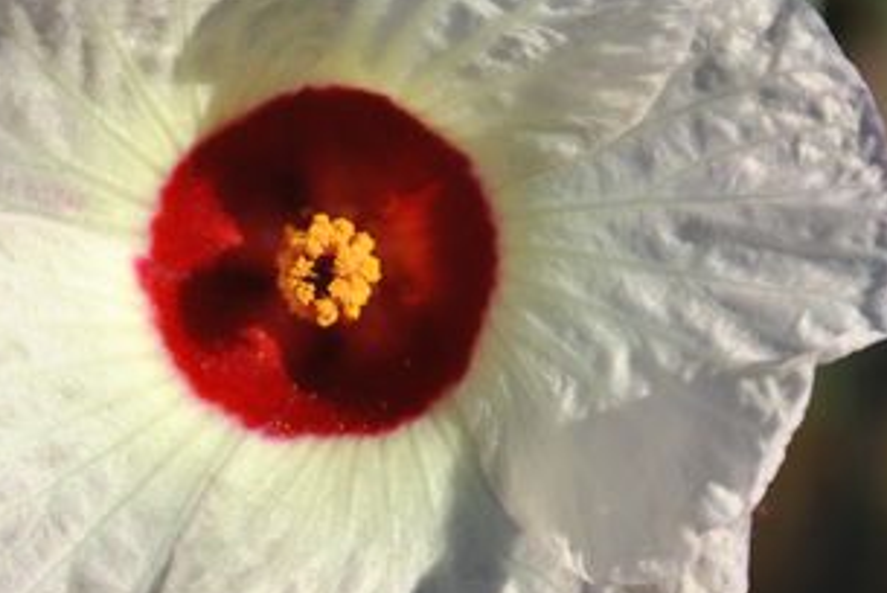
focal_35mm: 200
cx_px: 206
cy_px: 374
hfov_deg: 10.2
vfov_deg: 6.9
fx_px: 4938
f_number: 5.6
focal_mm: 55
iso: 100
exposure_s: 1/400
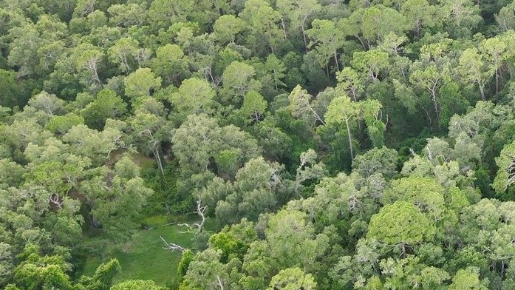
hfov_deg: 32.5
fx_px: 819
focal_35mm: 60
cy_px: 166
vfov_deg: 20.0
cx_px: 499
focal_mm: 6.72
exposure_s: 1/125
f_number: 1.7
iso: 100
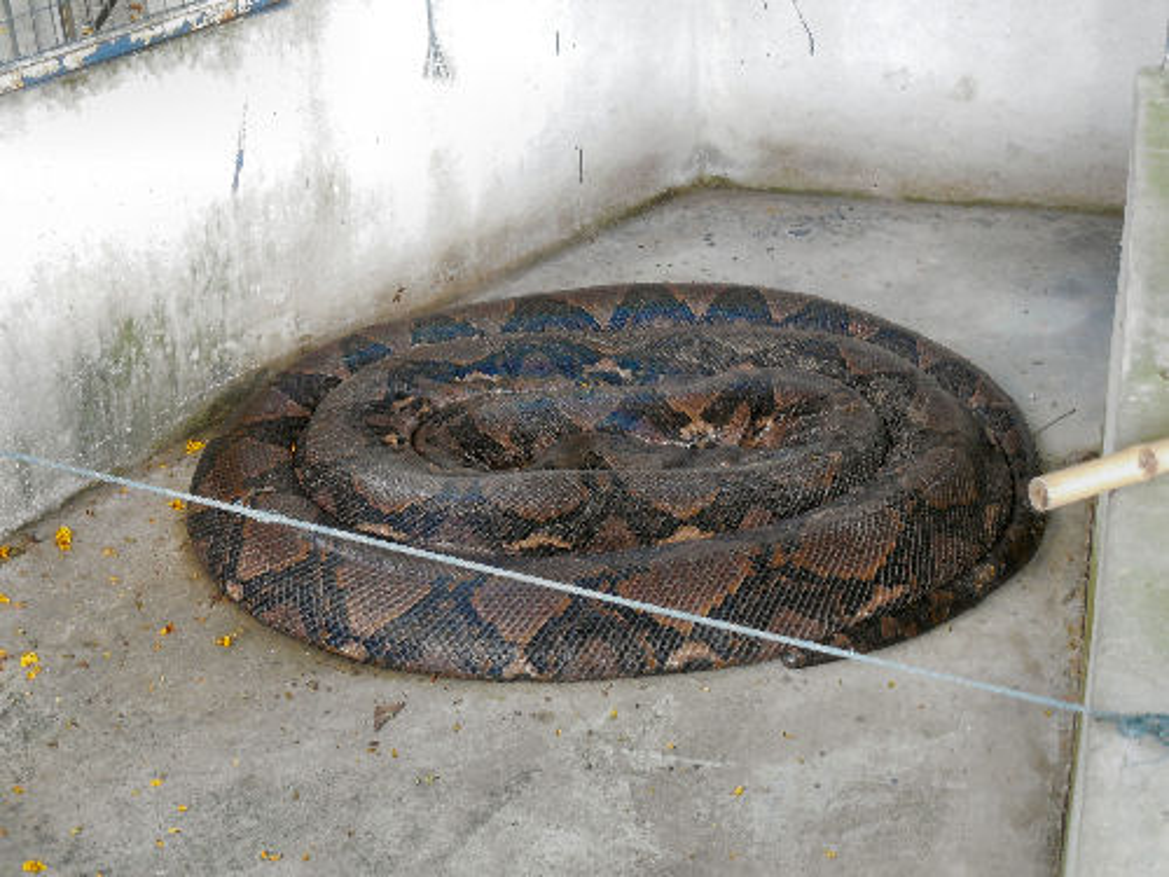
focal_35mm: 61
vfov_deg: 24.0
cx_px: 584
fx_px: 2060
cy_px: 438
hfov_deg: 31.7
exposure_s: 1/13
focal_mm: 11
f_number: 4.3
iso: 400
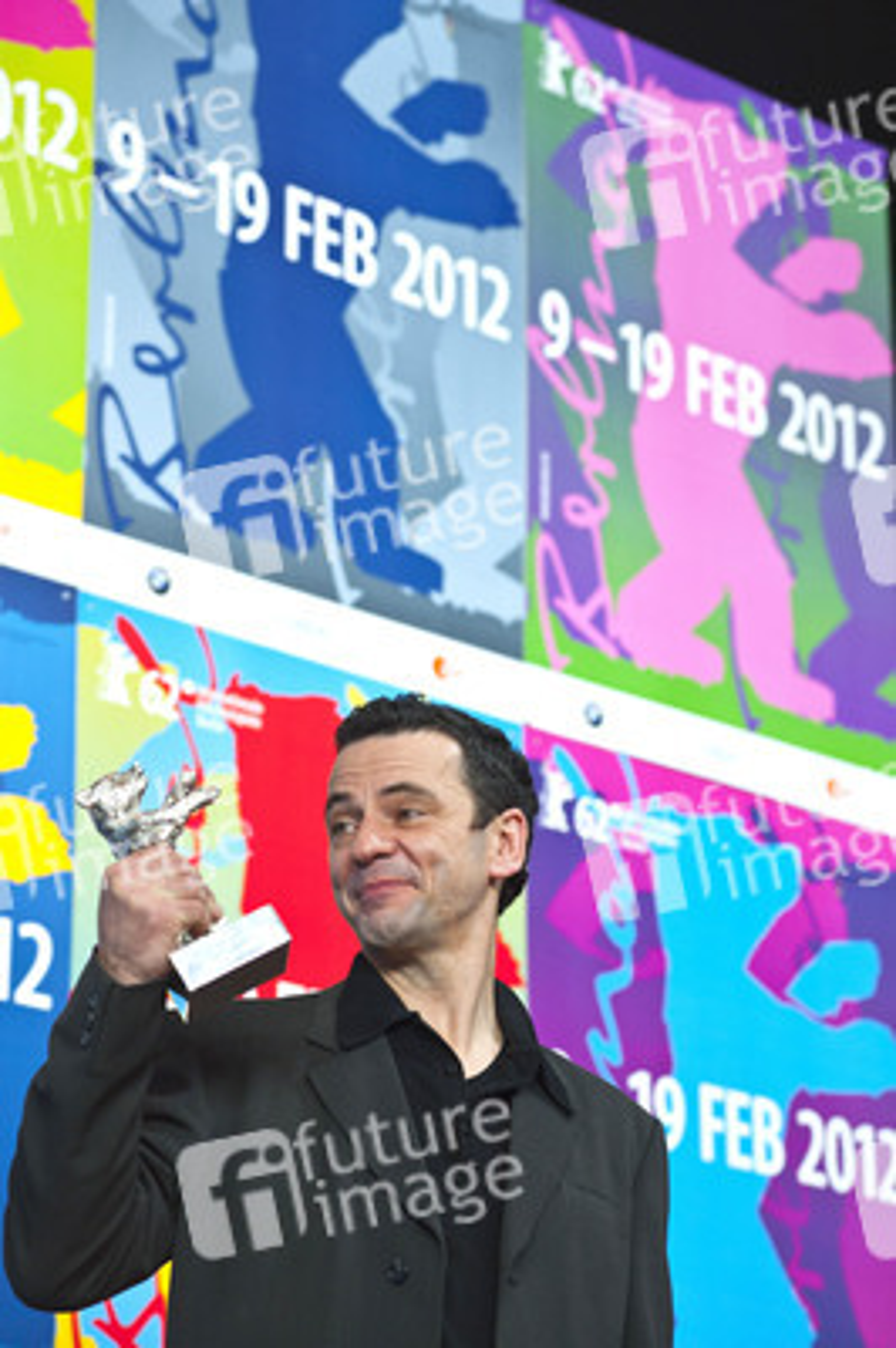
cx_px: 448
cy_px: 674
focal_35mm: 112
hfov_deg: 12.2
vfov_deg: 18.3
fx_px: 4188
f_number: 5
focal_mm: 112
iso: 1600
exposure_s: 1/250
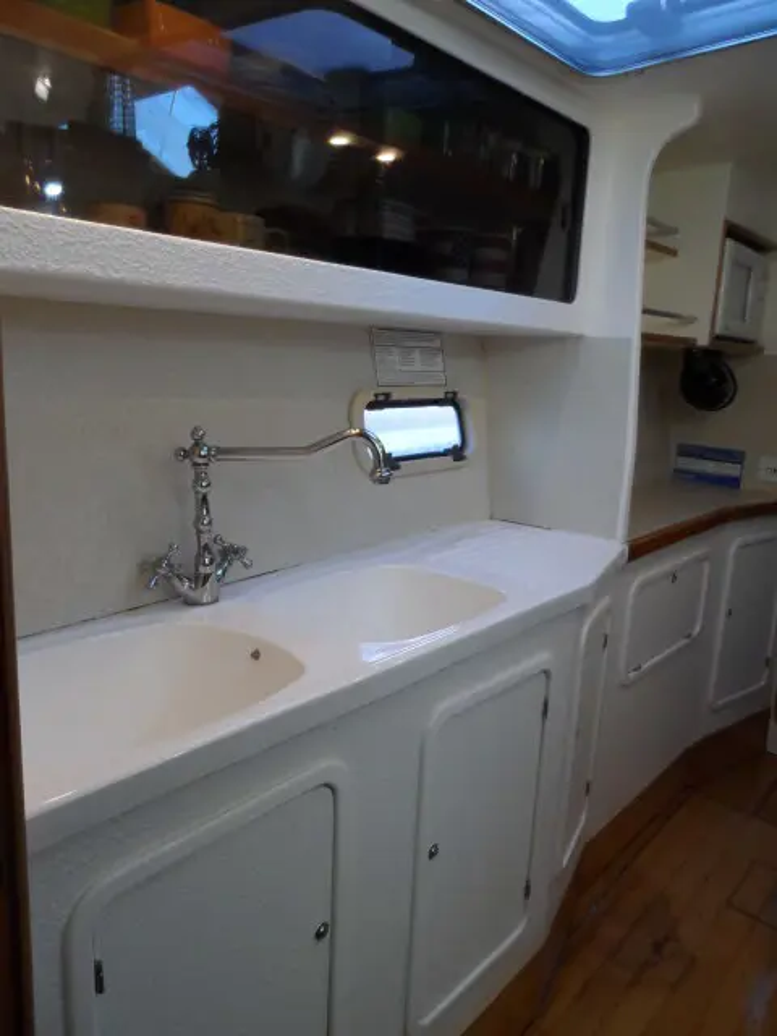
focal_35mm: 24
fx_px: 718
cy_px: 518
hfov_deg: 56.8
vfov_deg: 71.6
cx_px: 388
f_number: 3.2
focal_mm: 4
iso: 200
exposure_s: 1/30
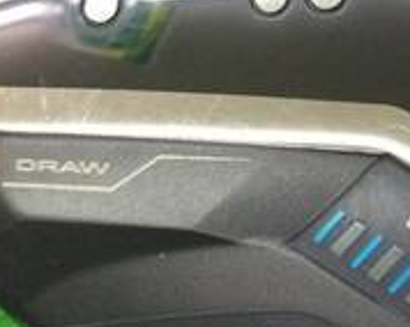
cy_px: 83
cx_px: 415
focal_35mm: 109
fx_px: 1321
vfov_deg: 14.1
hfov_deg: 17.2
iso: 160
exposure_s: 1/30
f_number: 2.4
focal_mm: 3.3
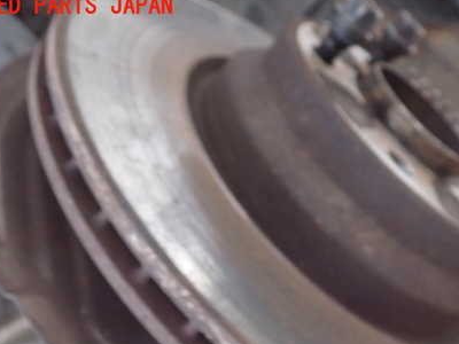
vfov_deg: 31.7
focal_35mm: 45
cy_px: 250
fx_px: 597
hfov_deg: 41.5
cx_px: 309
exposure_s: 1/30
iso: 800
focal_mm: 5.4
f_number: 2.3
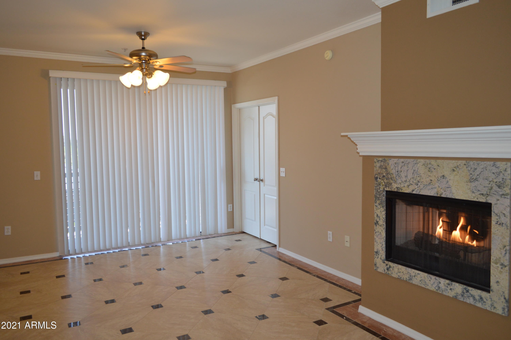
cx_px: 256
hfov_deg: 67.4
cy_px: 170
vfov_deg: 47.8
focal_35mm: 27
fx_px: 383
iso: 400
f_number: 4
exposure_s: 1/125
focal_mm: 18
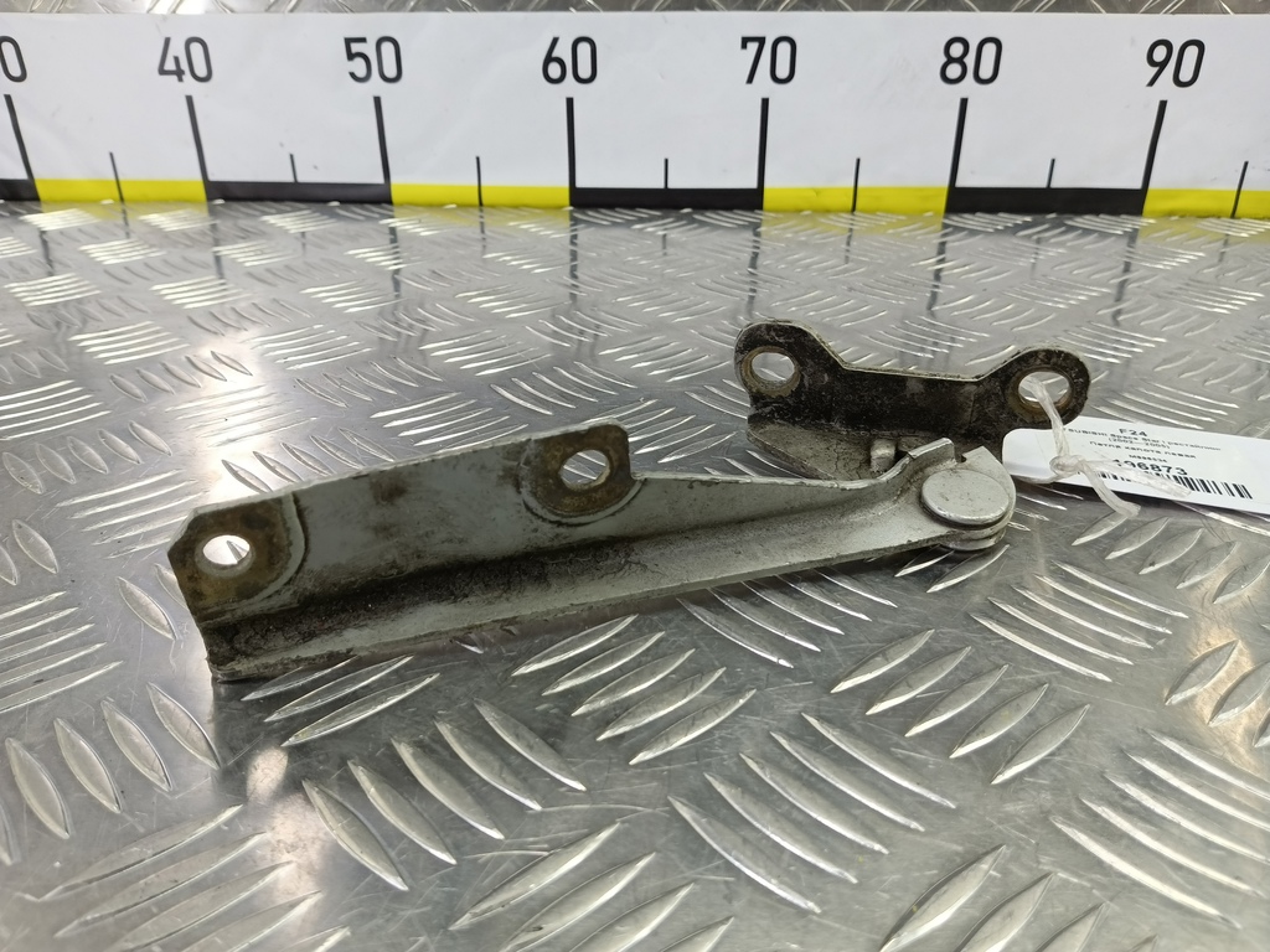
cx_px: 635
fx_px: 844
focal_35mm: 23
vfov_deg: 58.9
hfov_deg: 73.9
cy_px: 476
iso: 133
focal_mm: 4.11
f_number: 1.6
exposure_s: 1/50
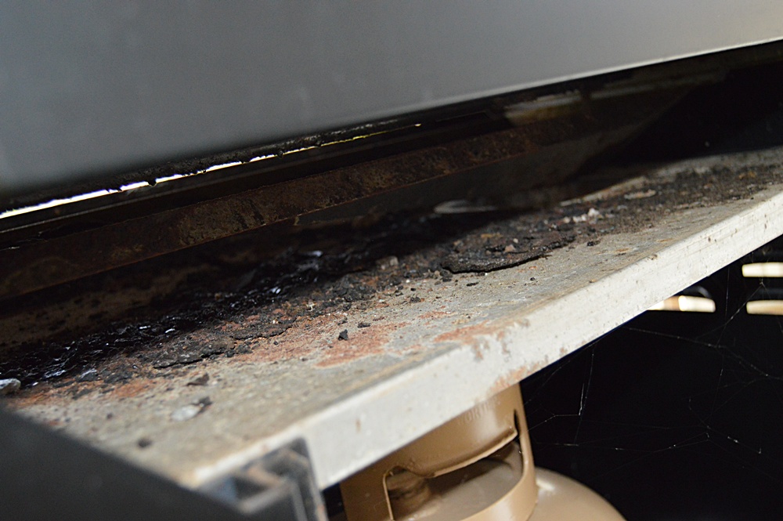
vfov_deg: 36.8
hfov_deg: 53.2
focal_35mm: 36
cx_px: 392
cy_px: 260
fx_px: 782
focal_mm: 24
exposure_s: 1/60
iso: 1800
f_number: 3.8
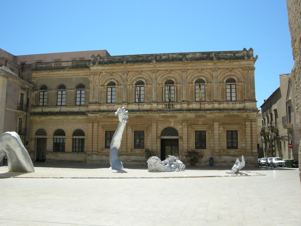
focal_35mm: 36
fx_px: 313
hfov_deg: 51.4
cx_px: 150
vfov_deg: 39.7
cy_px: 113
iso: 64
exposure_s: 1/310
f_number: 5.4
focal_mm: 7.5
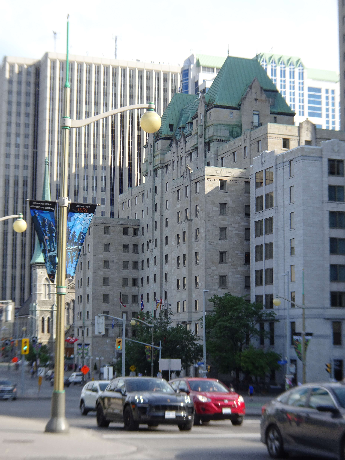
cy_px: 230
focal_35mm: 58
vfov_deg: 33.2
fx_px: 771
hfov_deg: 25.2
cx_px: 172
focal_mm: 9.87
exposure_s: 1/200
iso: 80
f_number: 4.5
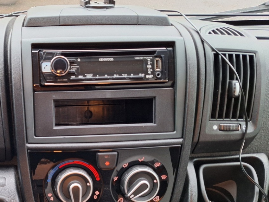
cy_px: 149
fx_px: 303
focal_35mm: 39
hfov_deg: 45.6
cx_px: 56
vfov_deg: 36.1
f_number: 1.8
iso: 500
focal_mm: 5.54
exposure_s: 1/20
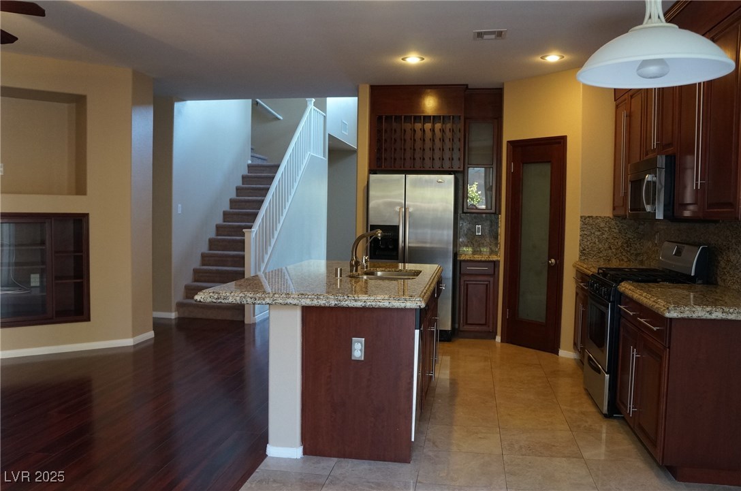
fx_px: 616
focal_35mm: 30
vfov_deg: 43.4
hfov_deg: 62.0
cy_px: 246
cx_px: 370
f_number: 4
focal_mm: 20
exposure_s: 1/60
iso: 1250
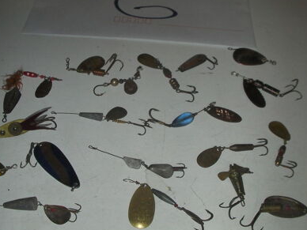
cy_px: 93
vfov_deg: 30.8
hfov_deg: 40.4
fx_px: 417
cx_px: 140
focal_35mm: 47
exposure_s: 1/30
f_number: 5.6
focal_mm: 6.3
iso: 200
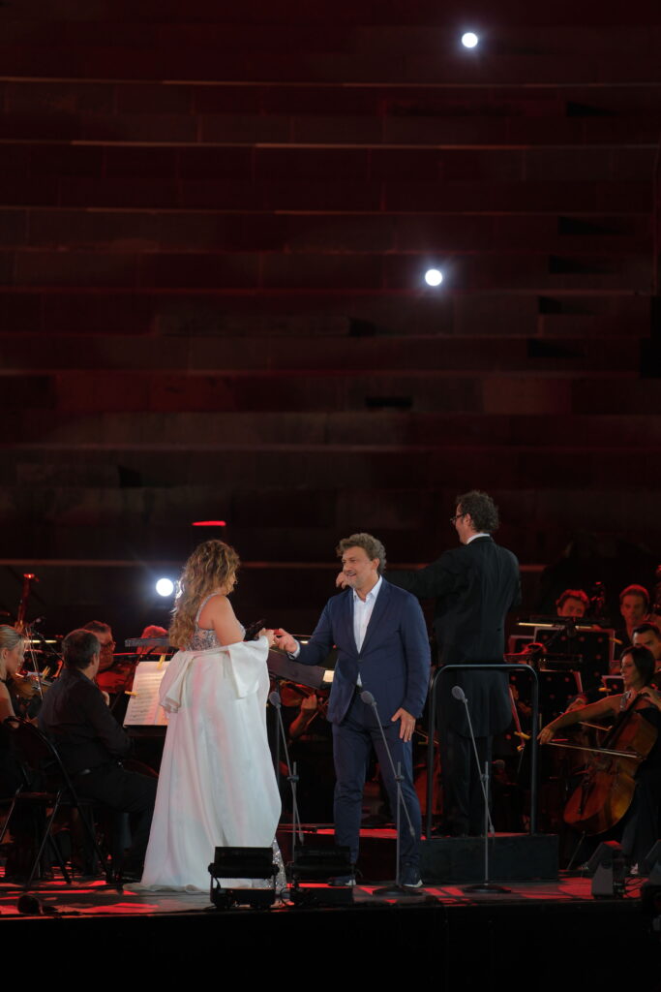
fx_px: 5781
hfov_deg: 6.5
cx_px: 330
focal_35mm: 210
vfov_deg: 9.8
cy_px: 496
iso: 400
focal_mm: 140
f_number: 2.8
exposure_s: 1/125
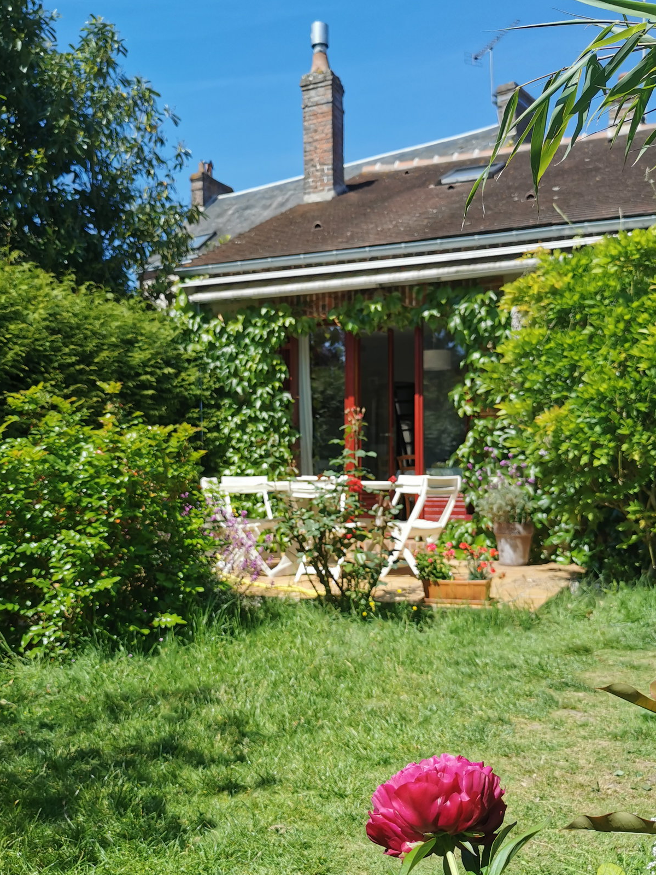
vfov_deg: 51.3
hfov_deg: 39.7
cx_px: 316
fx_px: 910
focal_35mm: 36
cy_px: 478
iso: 50
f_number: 1.8
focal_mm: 5.58
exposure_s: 1/2646
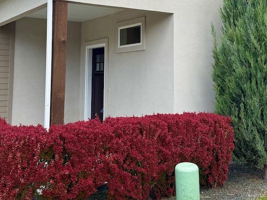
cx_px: 139
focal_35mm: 52
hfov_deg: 36.8
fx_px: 401
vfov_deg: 27.4
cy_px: 39
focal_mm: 6.76
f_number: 1.78
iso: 80
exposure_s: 1/2370
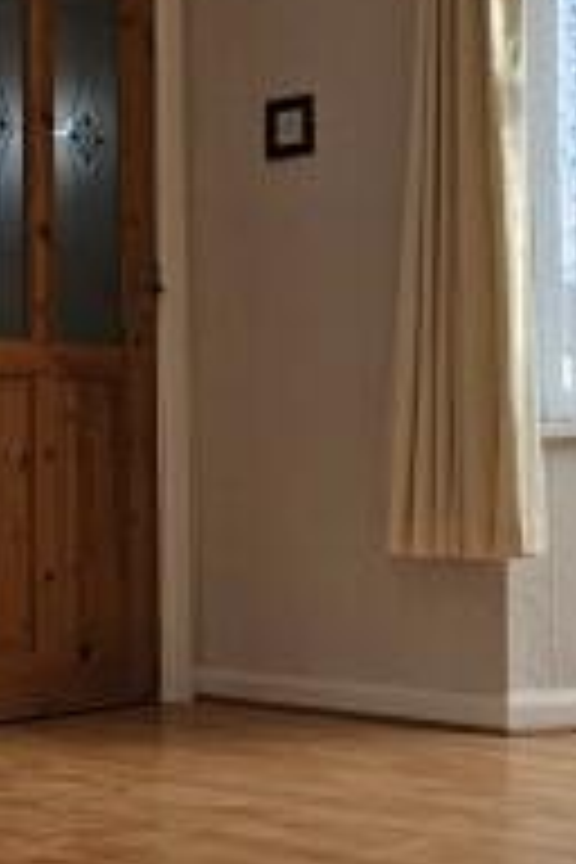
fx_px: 1728
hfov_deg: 18.5
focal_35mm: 72
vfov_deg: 28.0
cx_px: 32
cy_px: 508
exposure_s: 1/190
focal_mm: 2.2
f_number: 2.2
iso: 100
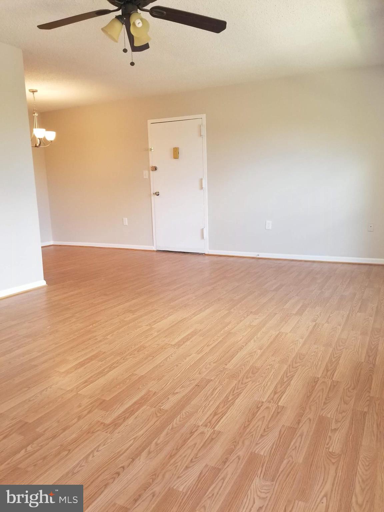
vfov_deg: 67.3
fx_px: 385
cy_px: 256
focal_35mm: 26
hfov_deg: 53.1
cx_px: 192
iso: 160
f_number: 1.7
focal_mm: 4.3
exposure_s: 1/60
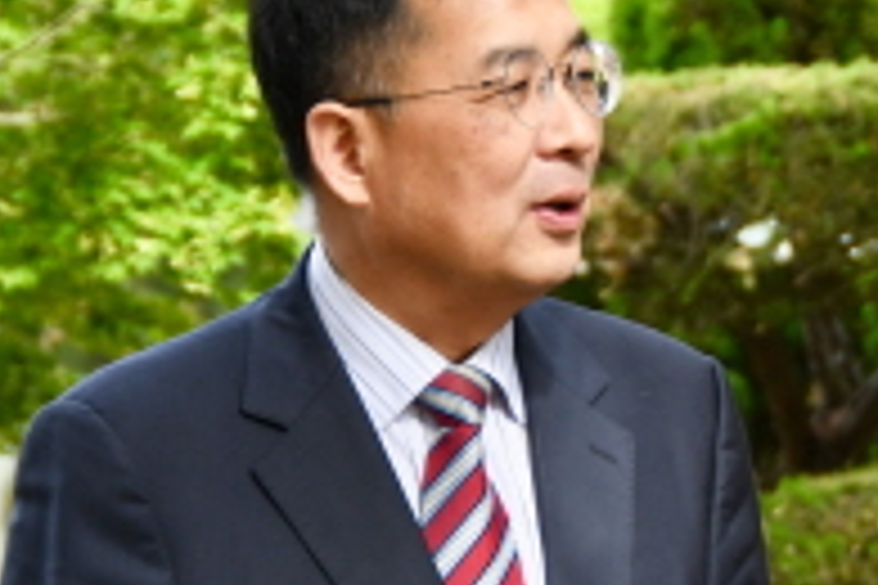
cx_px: 752
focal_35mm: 345
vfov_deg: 4.0
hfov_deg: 6.0
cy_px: 378
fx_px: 8414
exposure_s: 1/320
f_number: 5
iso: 250
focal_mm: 75
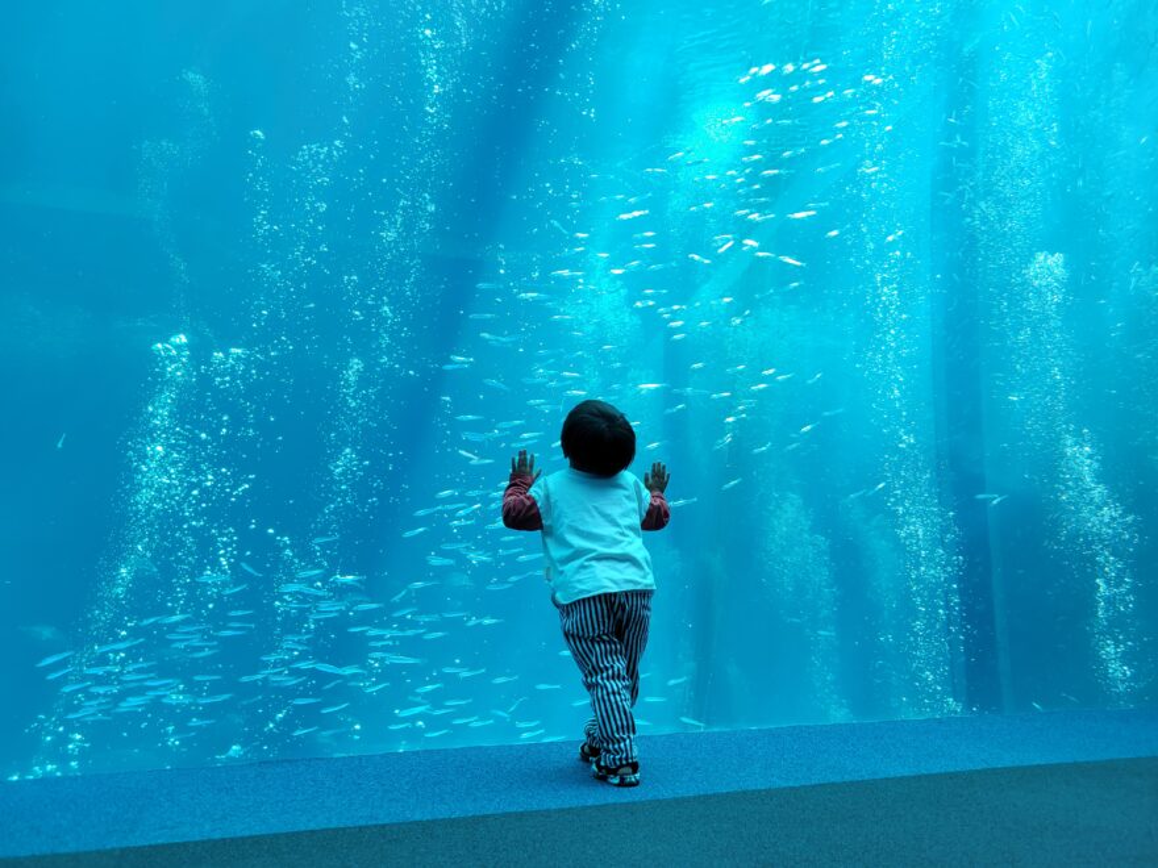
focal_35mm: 26
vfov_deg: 53.1
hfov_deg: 67.3
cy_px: 434
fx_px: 870
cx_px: 579
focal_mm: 5.4
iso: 40
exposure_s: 1/173
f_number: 1.8
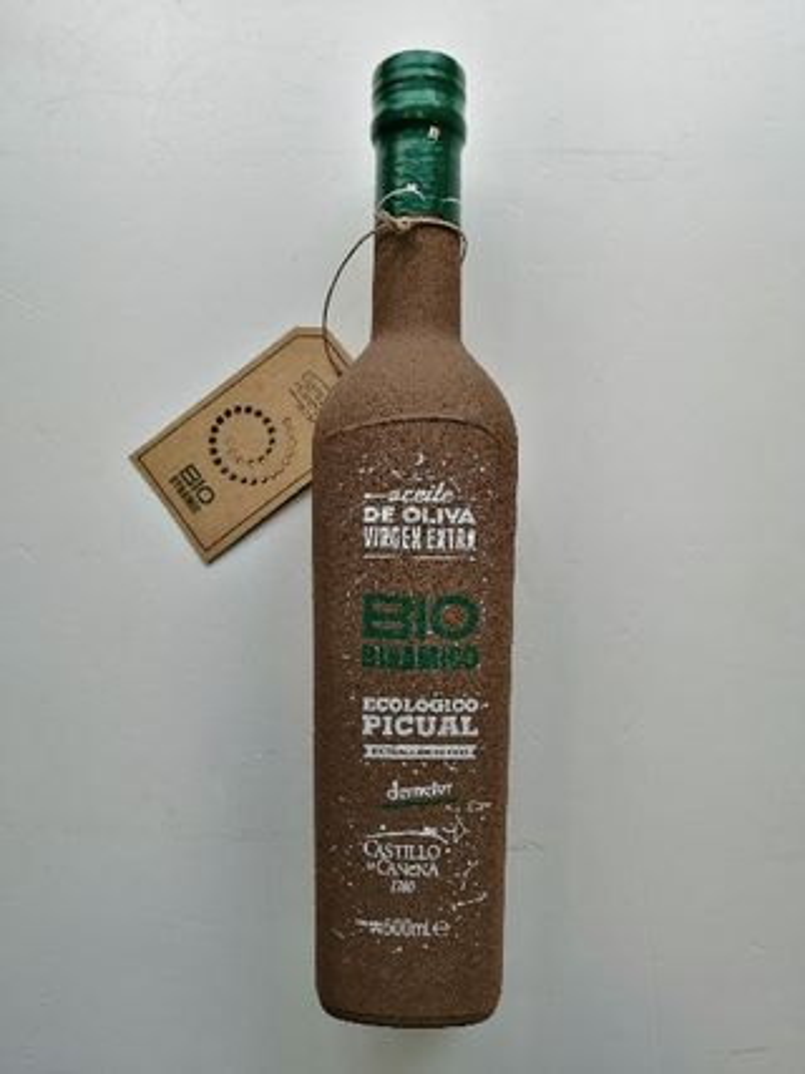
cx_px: 402
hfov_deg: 51.3
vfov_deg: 65.3
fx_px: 838
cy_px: 537
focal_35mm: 27
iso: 50
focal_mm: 3.95
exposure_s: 1/110
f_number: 1.8
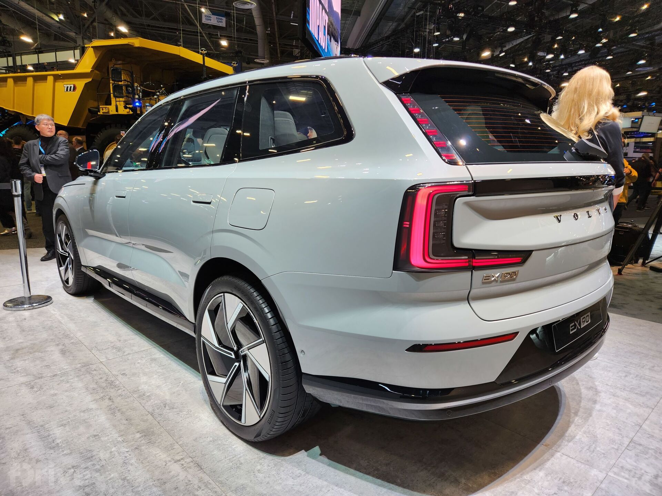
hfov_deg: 73.9
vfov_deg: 58.9
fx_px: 440
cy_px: 248
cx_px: 331
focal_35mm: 23
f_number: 1.8
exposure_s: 1/120
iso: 50
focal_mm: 5.4
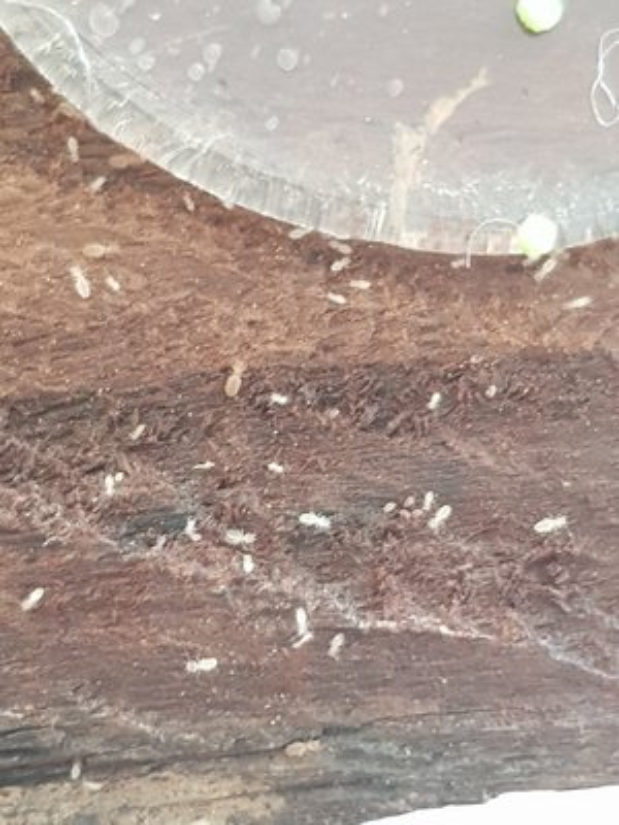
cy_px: 412
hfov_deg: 53.1
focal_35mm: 26
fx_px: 620
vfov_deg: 67.3
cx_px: 310
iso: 250
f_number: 1.7
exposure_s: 1/50
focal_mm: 4.2
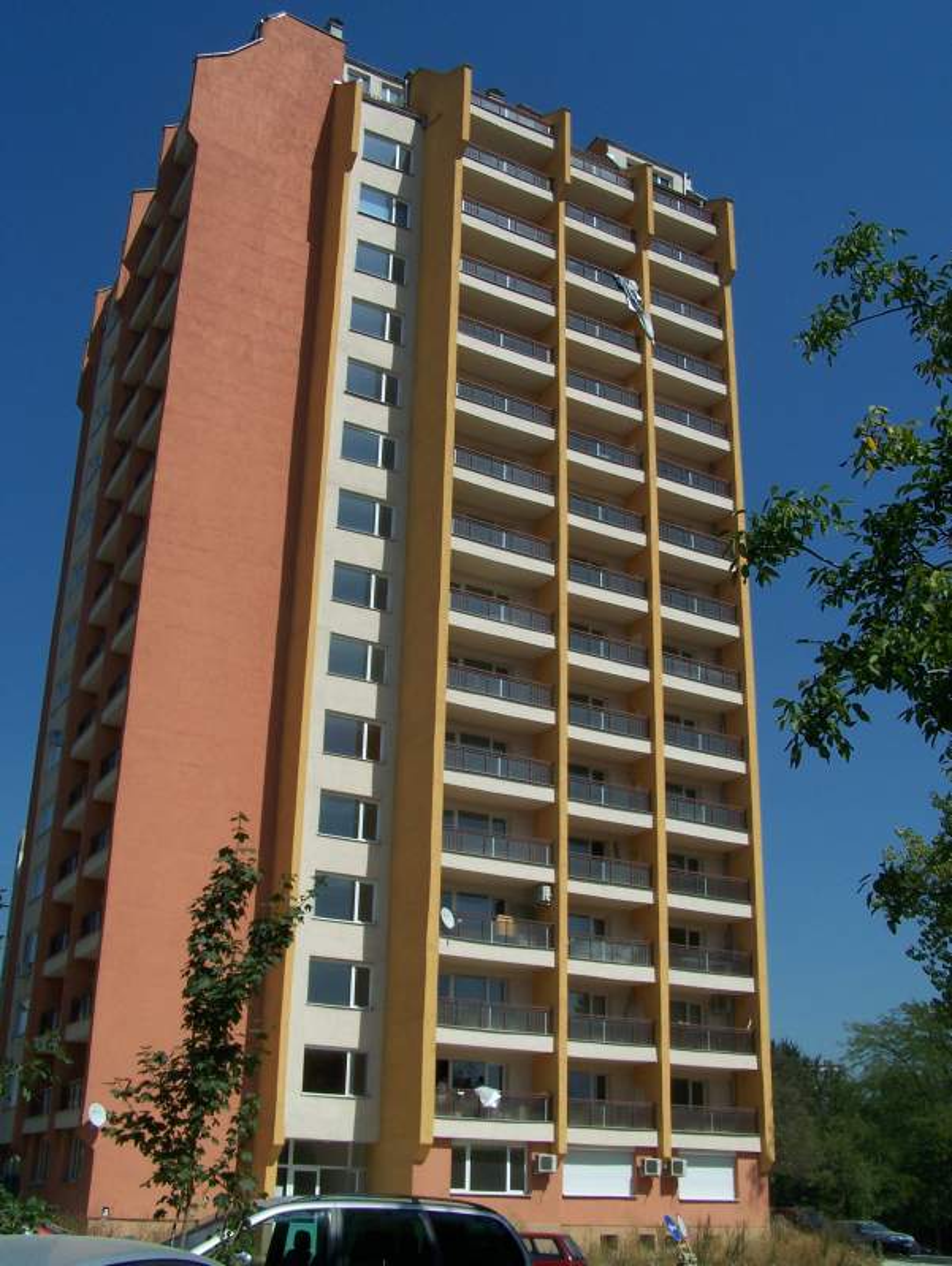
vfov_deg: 49.0
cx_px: 476
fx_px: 1392
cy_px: 633
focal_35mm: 38
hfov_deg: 37.8
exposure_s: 1/800
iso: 80
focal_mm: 6.3
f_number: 5.6
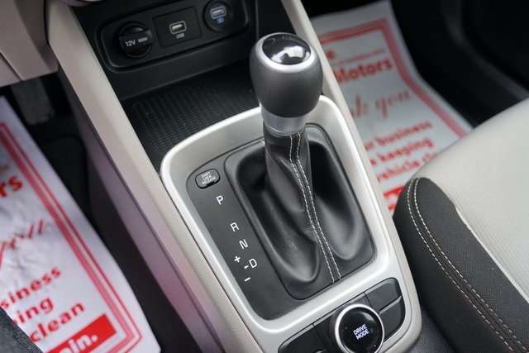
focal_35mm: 28
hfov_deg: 65.5
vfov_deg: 46.4
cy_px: 176
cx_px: 264
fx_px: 412
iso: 250
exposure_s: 1/60
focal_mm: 28
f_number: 4
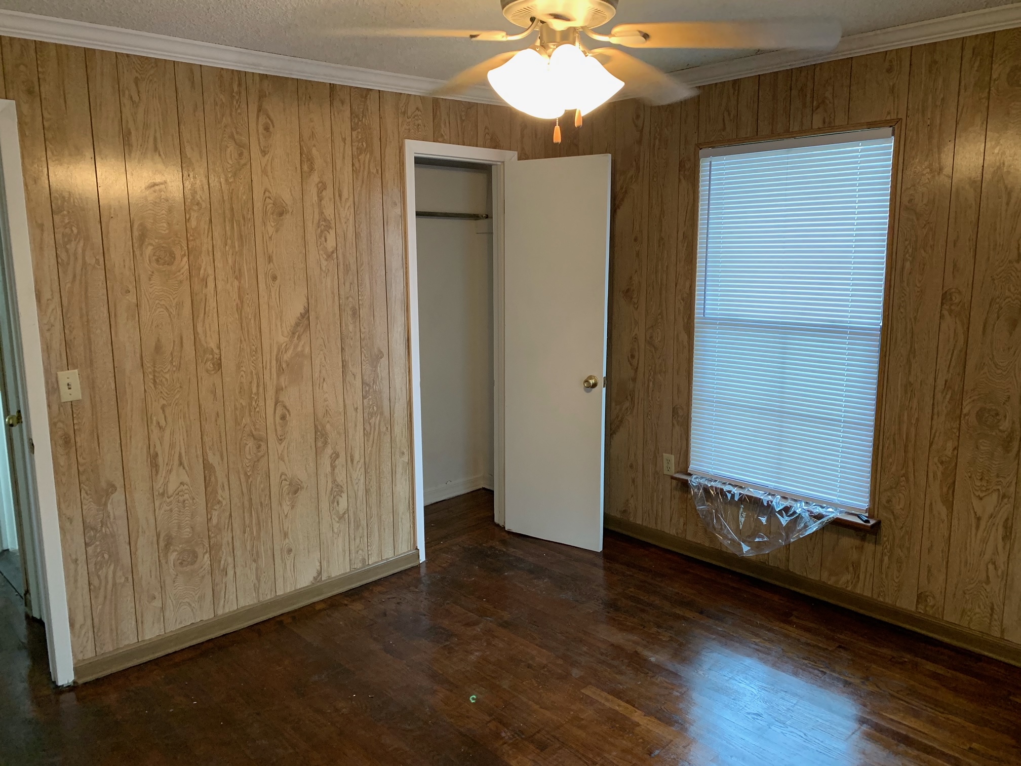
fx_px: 767
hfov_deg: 67.3
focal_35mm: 26
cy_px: 383
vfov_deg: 53.1
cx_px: 510
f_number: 1.8
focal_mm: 4.25
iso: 200
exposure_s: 1/60
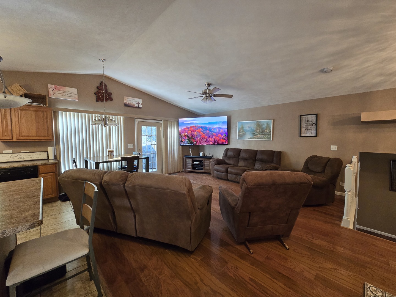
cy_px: 148
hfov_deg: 106.2
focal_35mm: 13
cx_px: 198
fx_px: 149
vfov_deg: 89.9
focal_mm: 2.2
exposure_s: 1/60
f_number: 2.2
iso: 320
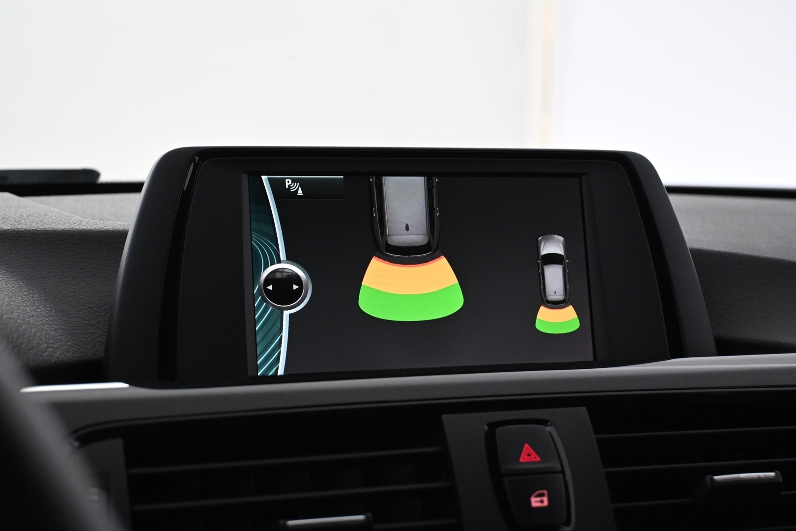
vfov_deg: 22.6
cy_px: 266
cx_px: 398
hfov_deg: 33.4
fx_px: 1327
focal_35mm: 60
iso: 3200
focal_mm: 40
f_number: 5.6
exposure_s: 1/80
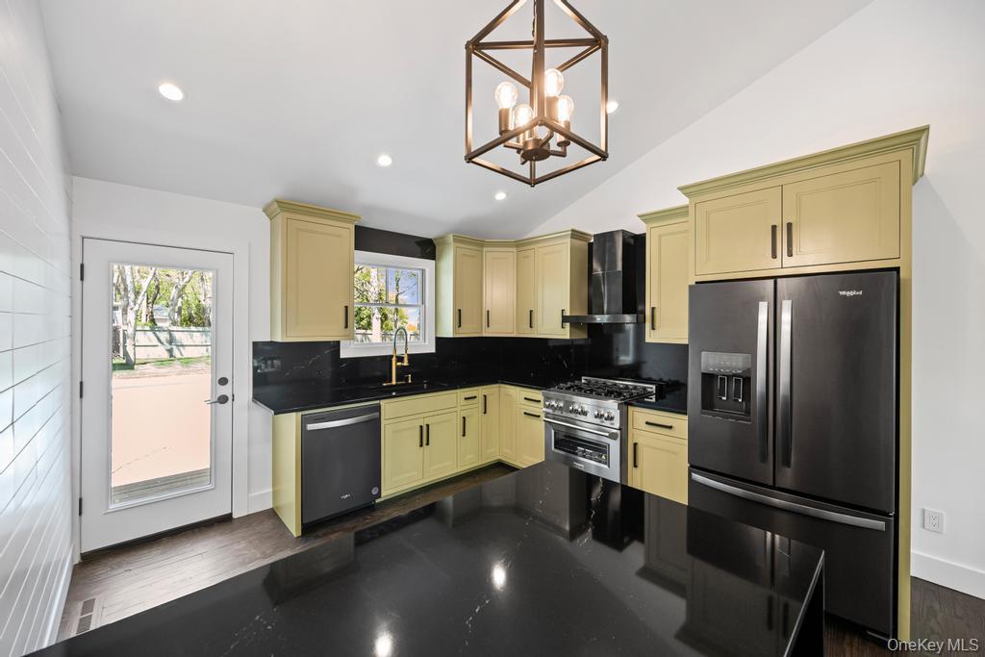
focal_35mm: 14
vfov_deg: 81.2
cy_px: 328
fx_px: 383
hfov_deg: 104.2
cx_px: 492
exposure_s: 1/80
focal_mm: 14
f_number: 5
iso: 1600
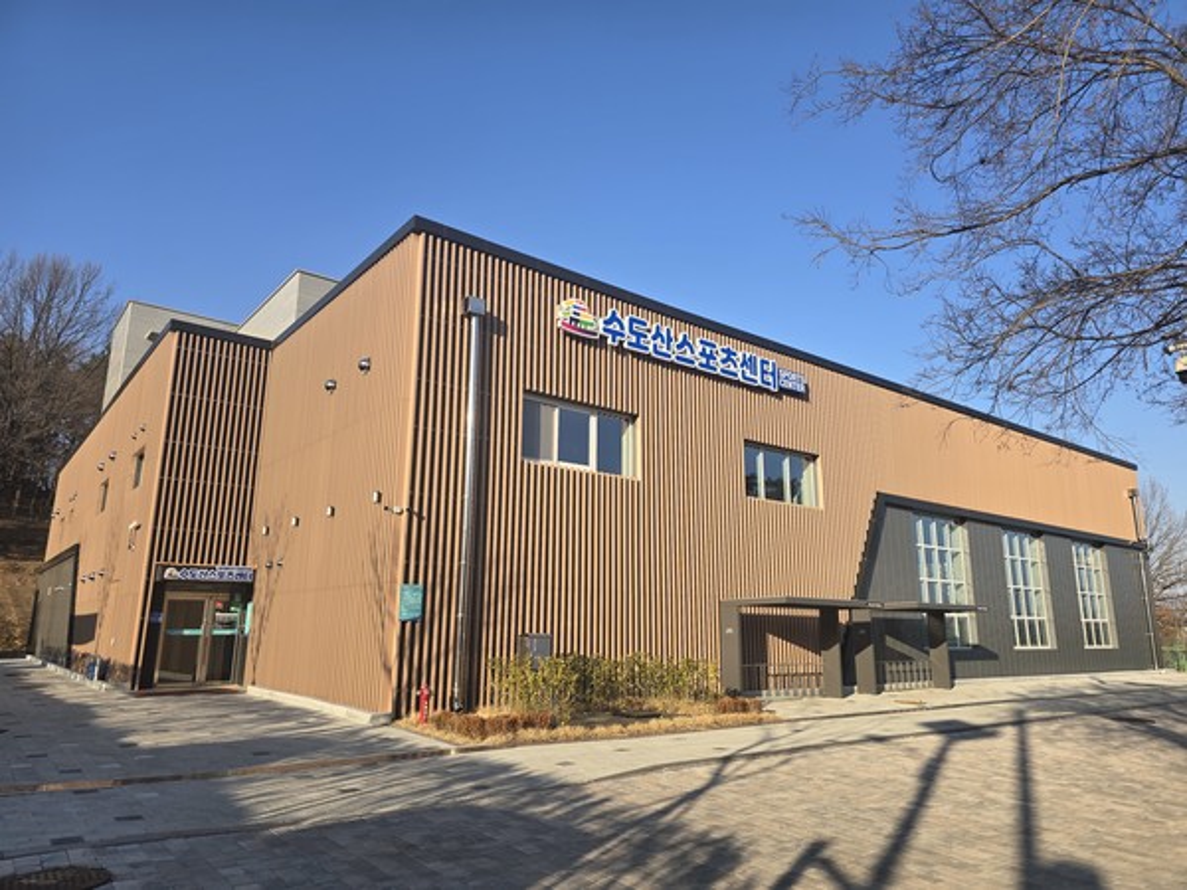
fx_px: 789
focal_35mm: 23
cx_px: 594
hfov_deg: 73.9
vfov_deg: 58.9
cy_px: 445
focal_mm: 6.3
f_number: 1.7
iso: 12
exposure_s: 1/497
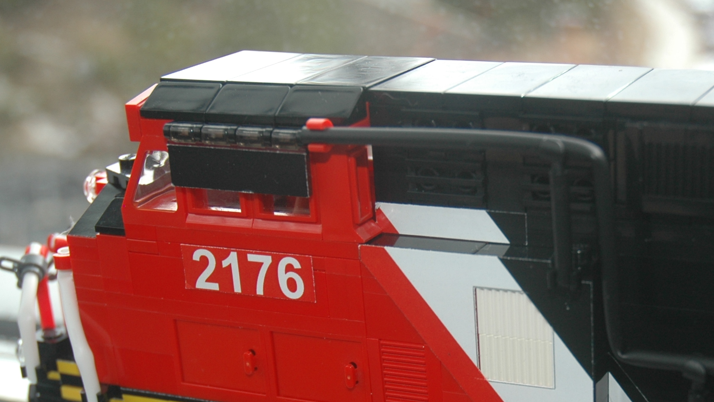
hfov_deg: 27.1
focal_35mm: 77
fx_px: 1457
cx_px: 542
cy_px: 350
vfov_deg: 15.5
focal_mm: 27
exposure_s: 1/125
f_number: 3.8
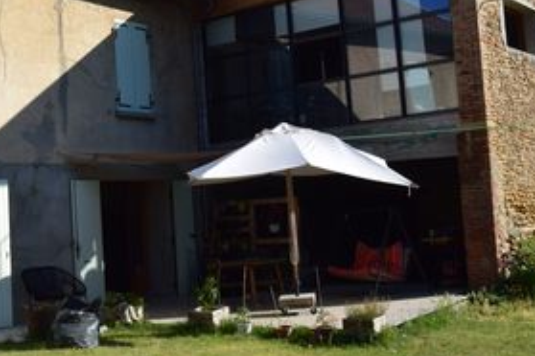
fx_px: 862
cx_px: 153
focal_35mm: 58
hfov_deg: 34.0
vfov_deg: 23.2
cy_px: 92
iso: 400
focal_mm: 18
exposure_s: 1/500
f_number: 11
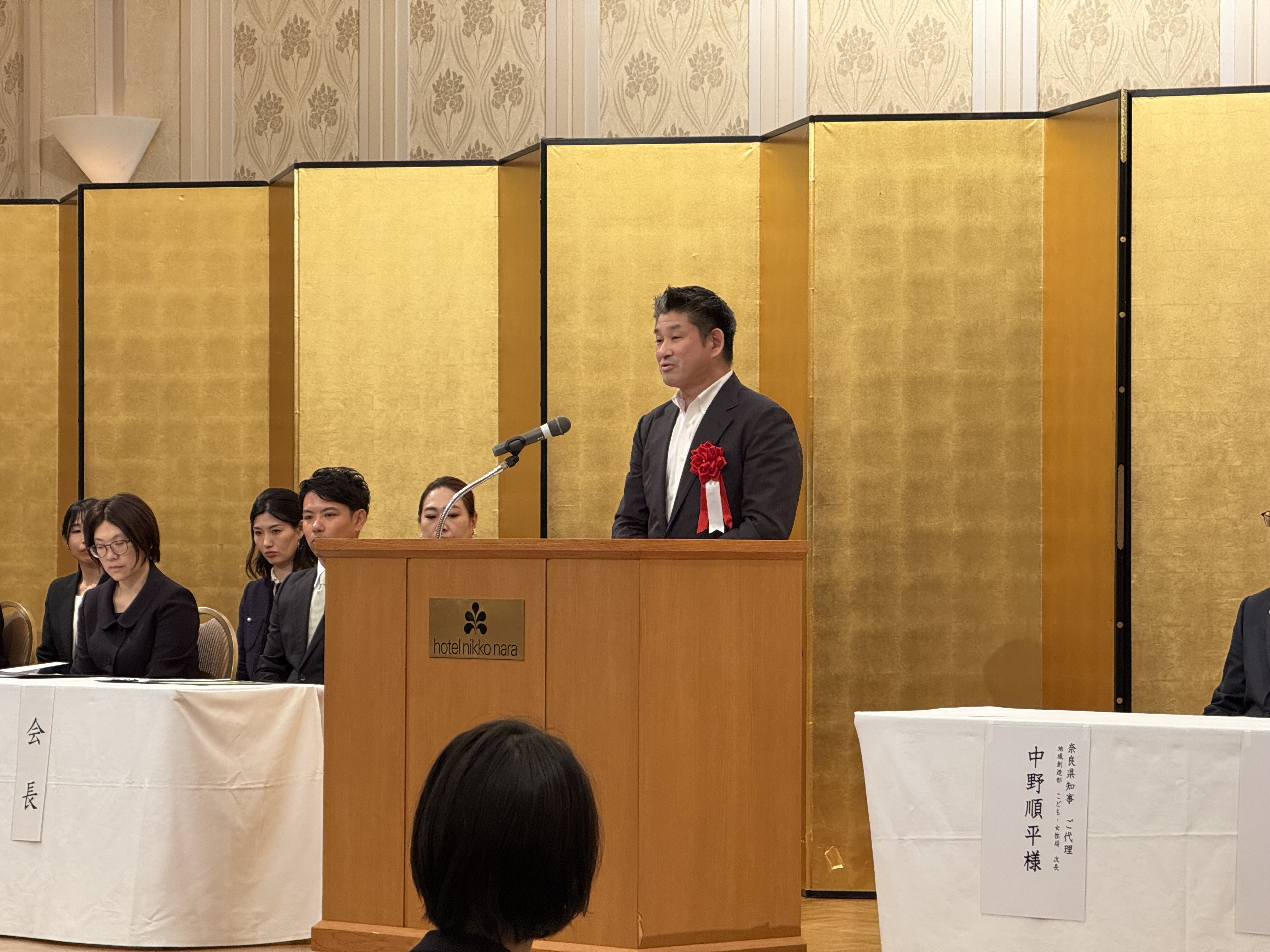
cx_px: 635
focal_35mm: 120
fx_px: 4403
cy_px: 476
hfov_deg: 16.4
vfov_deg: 12.3
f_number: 2.8
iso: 200
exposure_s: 1/60
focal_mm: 15.66
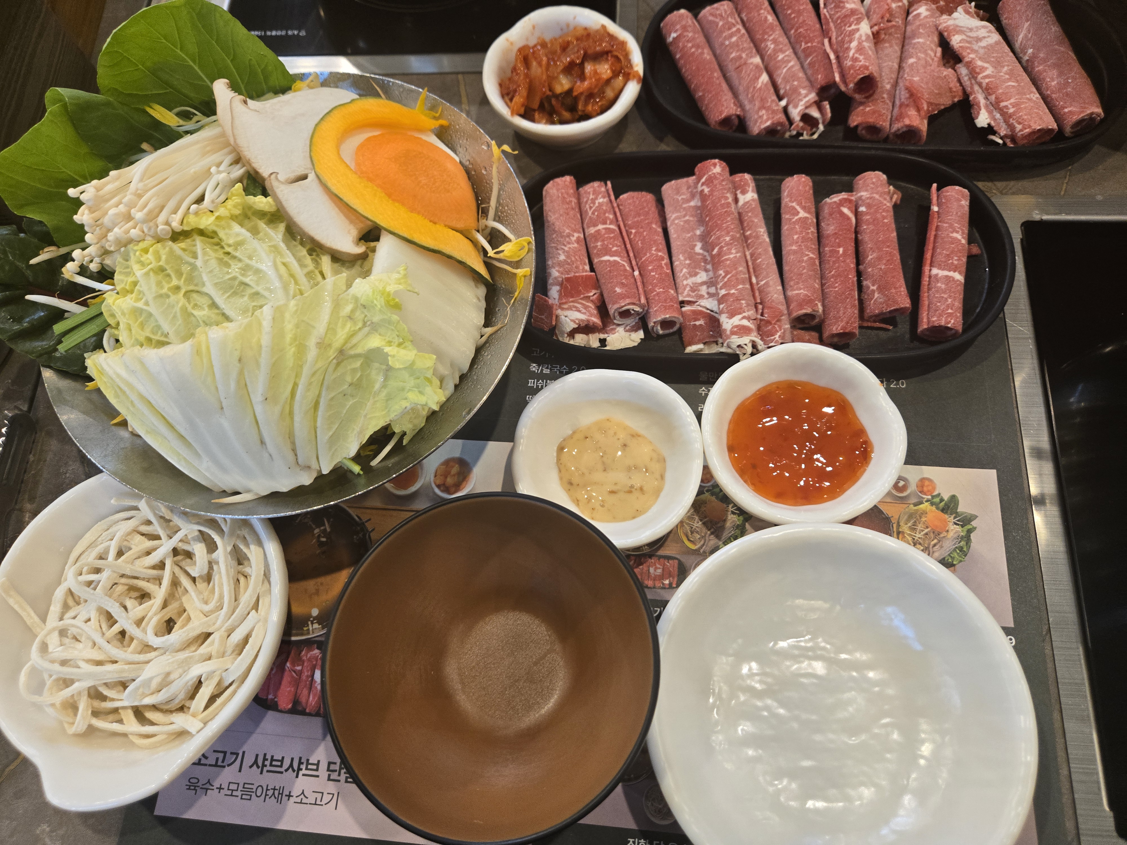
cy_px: 422
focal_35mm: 23
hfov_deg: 73.9
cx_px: 564
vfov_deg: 58.9
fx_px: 749
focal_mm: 5.4
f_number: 1.8
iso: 320
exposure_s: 1/120
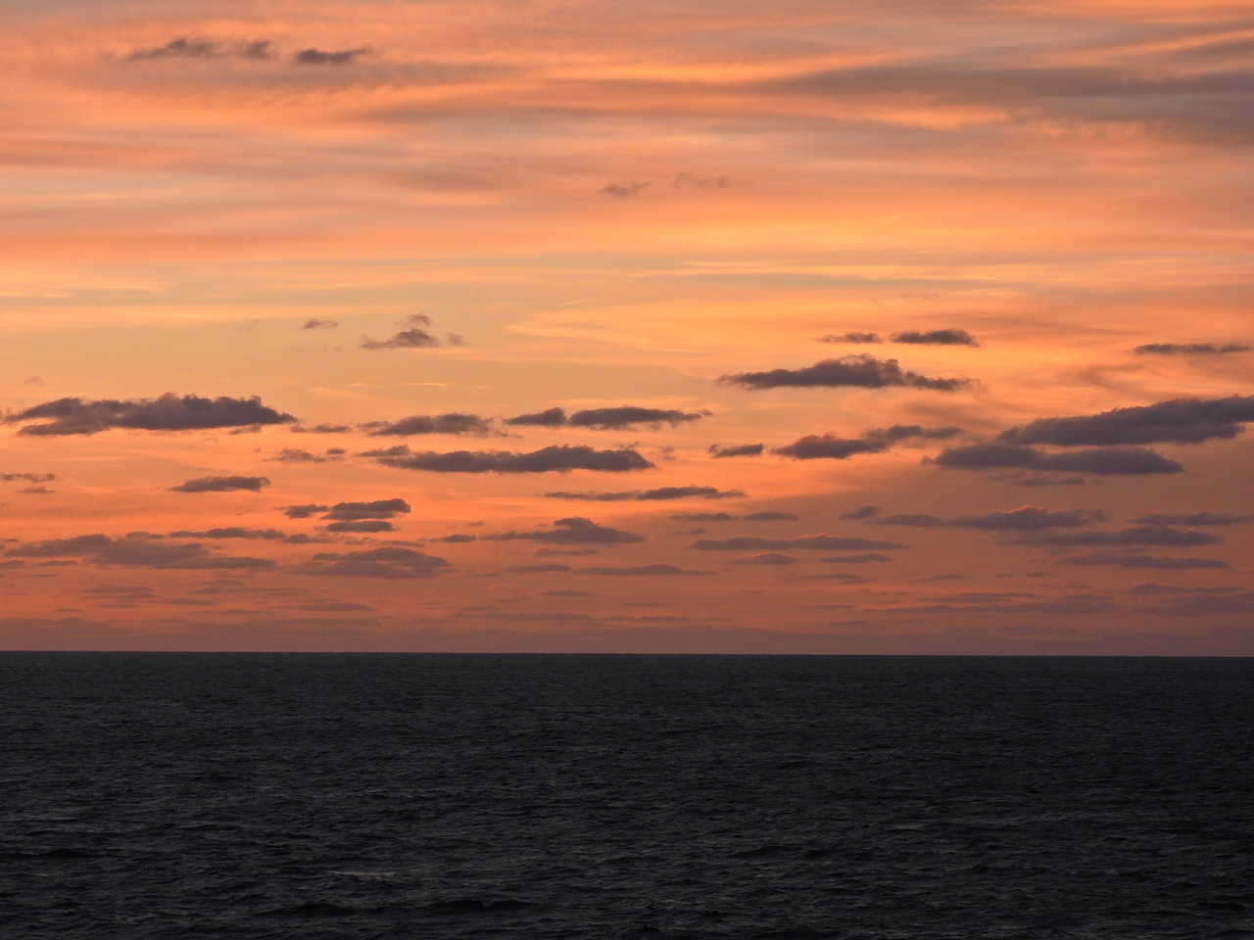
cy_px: 470
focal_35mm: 125
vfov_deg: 11.9
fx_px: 4528
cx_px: 627
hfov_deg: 15.8
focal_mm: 22.3
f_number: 4
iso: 100
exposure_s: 1/320
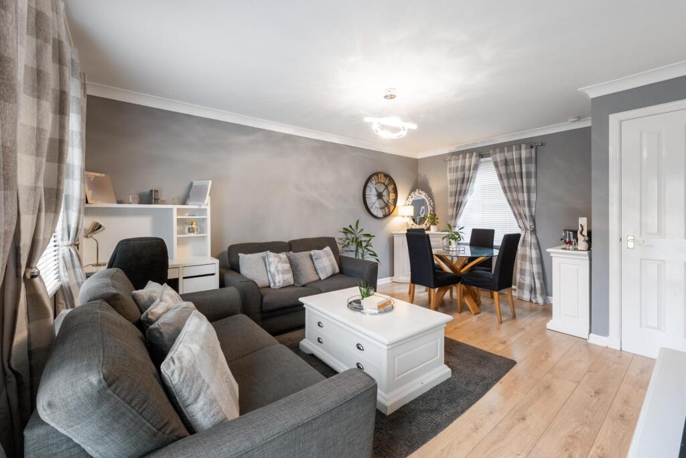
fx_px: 267
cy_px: 229
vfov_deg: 81.2
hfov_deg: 104.2
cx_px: 343
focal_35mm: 14
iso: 640
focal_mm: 14
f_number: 8
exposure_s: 1/8
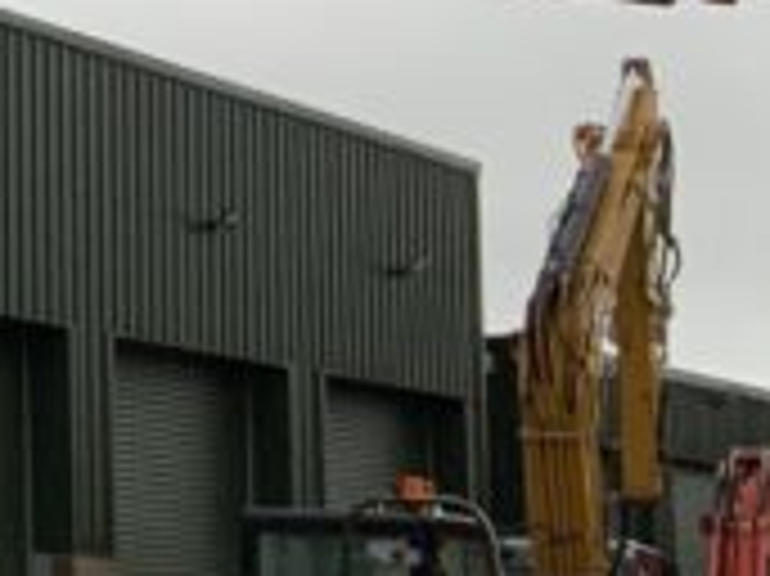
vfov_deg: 8.5
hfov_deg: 10.1
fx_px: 3868
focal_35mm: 174
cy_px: -18
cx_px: -973
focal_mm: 3
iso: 32
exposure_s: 1/122
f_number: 1.8
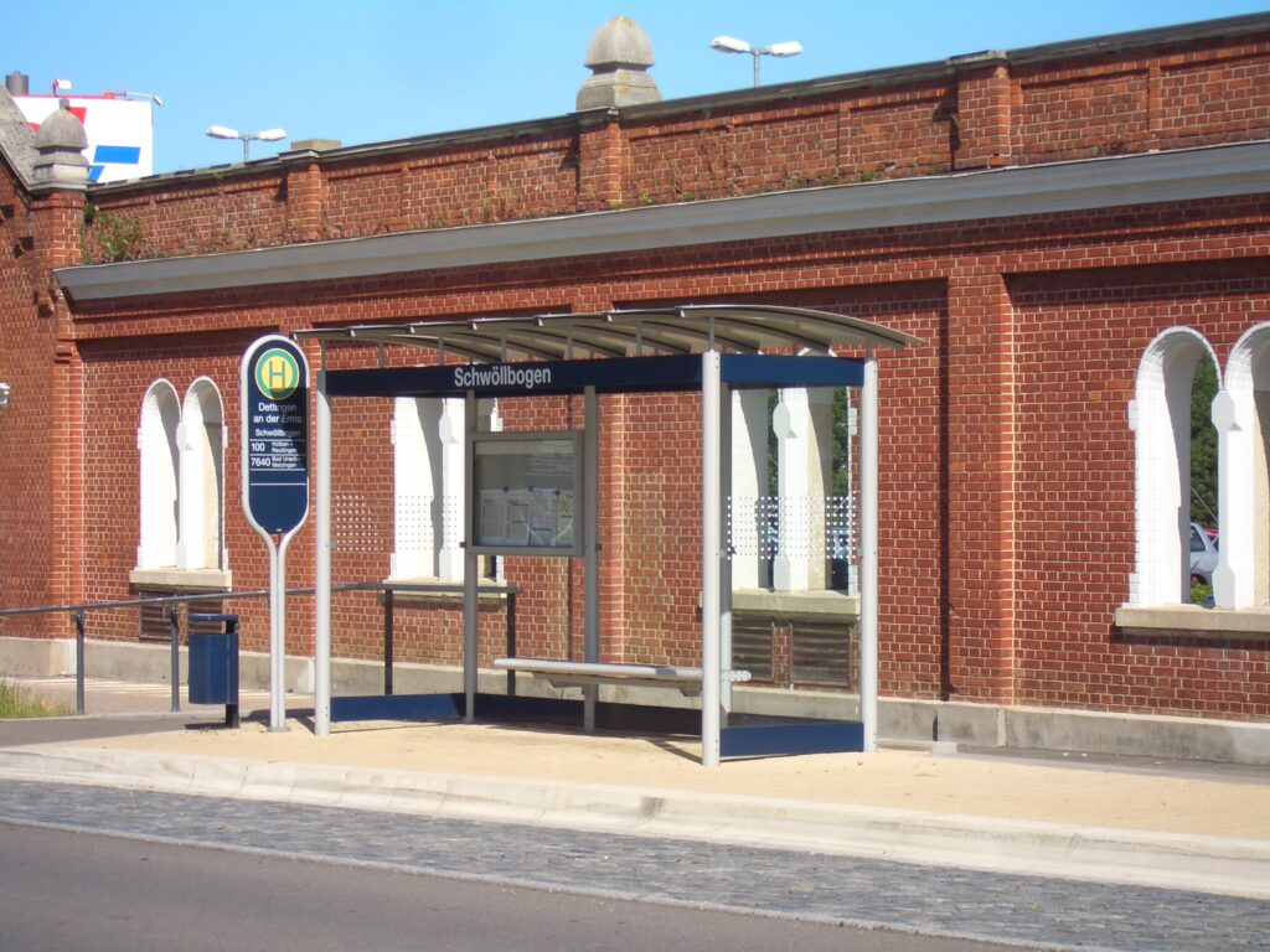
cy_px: 476
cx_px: 635
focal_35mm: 105
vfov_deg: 14.1
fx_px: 3852
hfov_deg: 18.7
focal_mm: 17.4
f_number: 7.7
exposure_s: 1/160
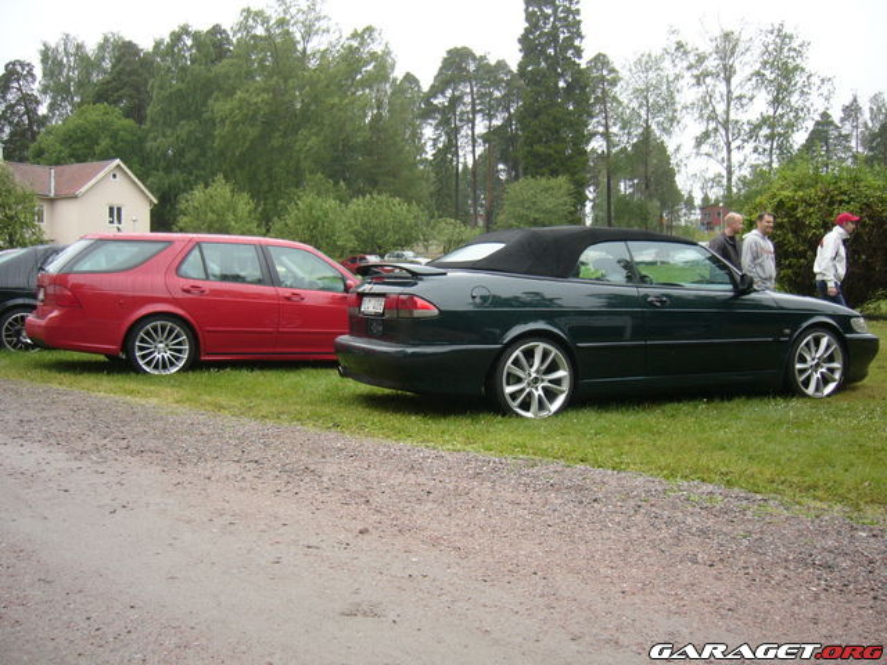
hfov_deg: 52.6
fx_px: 897
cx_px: 444
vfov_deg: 40.7
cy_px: 332
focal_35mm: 35
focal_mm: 5.8
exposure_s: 1/125
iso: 50
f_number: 2.8
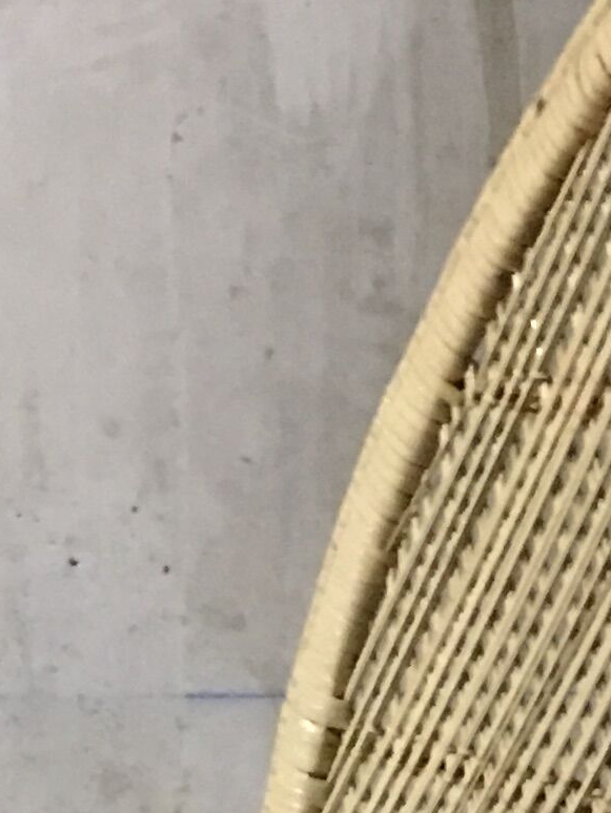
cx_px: 559
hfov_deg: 9.8
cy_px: 1522
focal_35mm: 151
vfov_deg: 11.9
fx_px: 3552
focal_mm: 4.15
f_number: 2.2
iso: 125
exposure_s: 1/4
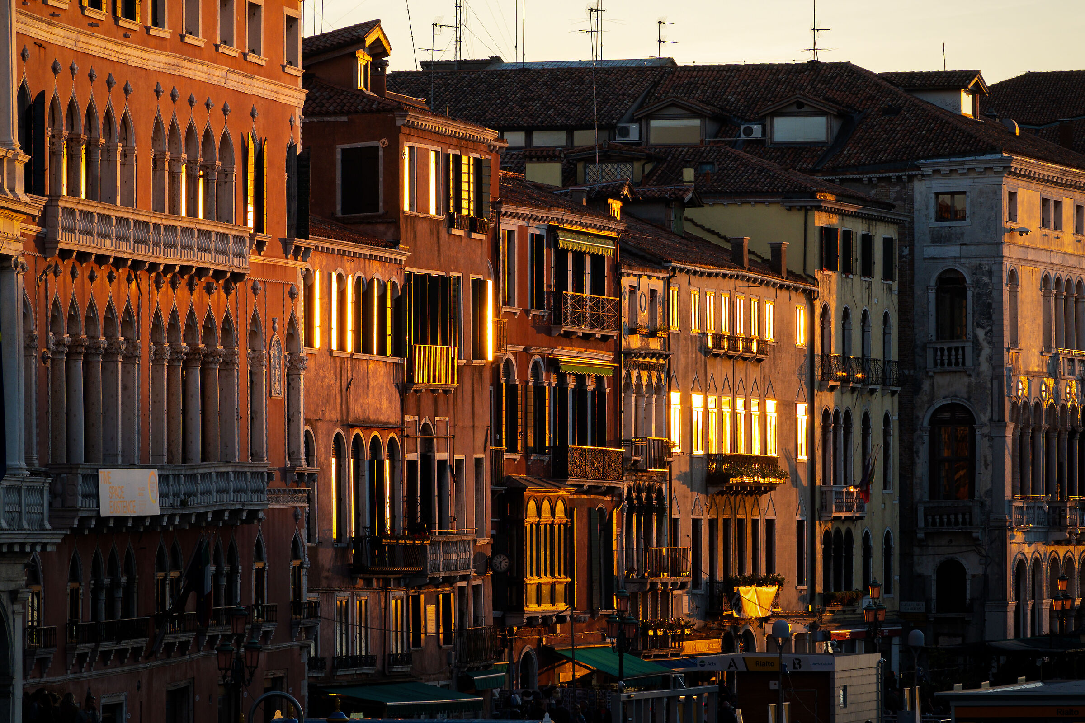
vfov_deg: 12.0
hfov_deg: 17.9
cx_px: 542
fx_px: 3436
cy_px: 362
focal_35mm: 114
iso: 100
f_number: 8
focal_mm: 76
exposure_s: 1/60
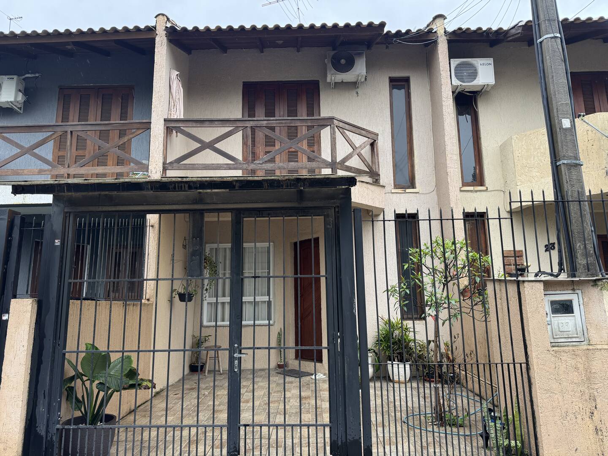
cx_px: 304
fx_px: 422
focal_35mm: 24
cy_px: 228
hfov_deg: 71.6
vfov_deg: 56.8
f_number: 1.78
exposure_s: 1/161
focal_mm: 6.76
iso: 64
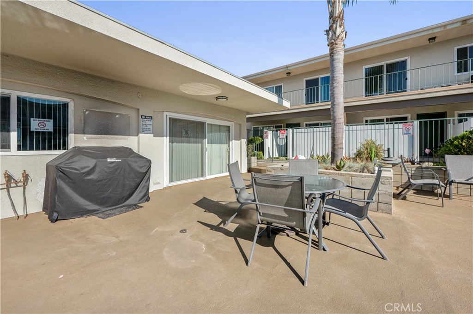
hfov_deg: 104.3
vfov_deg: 81.1
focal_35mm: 14
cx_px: 236
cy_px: 157
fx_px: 184
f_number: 9
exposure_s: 1/250
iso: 100
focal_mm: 14
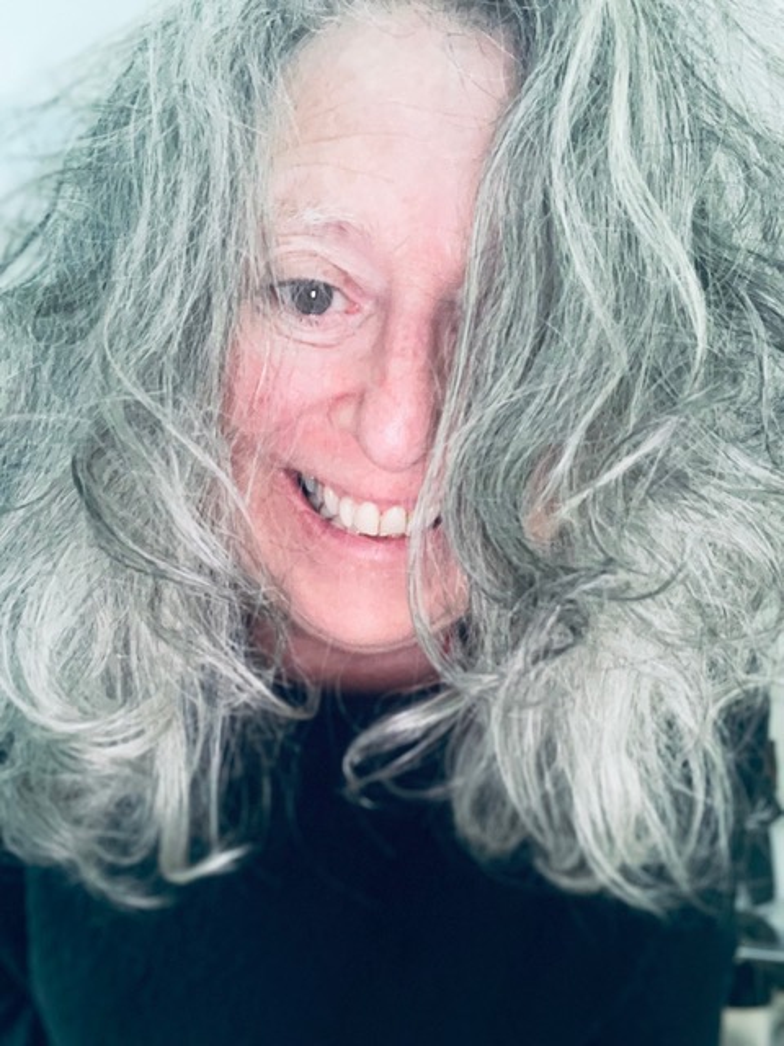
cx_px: 392
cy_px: 523
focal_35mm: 30
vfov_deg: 60.0
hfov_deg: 46.8
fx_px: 906
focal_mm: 2.71
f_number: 2.2
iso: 250
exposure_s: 1/30
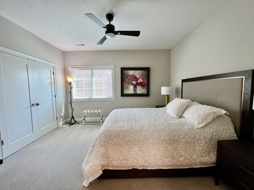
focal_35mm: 13
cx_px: 127
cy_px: 95
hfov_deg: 106.2
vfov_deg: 89.9
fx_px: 95
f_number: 1.8
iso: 80
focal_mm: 1.57
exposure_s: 1/120
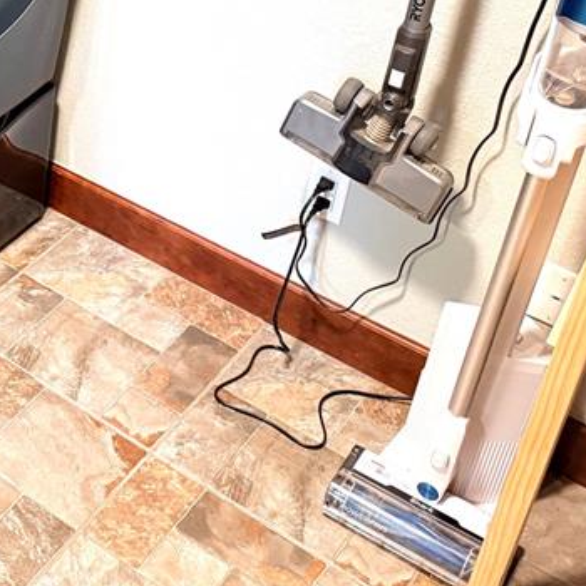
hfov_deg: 24.9
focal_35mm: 62
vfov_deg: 26.5
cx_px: -124
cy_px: 24
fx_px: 1187
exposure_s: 1/60
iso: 500
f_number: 1.78
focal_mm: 6.76
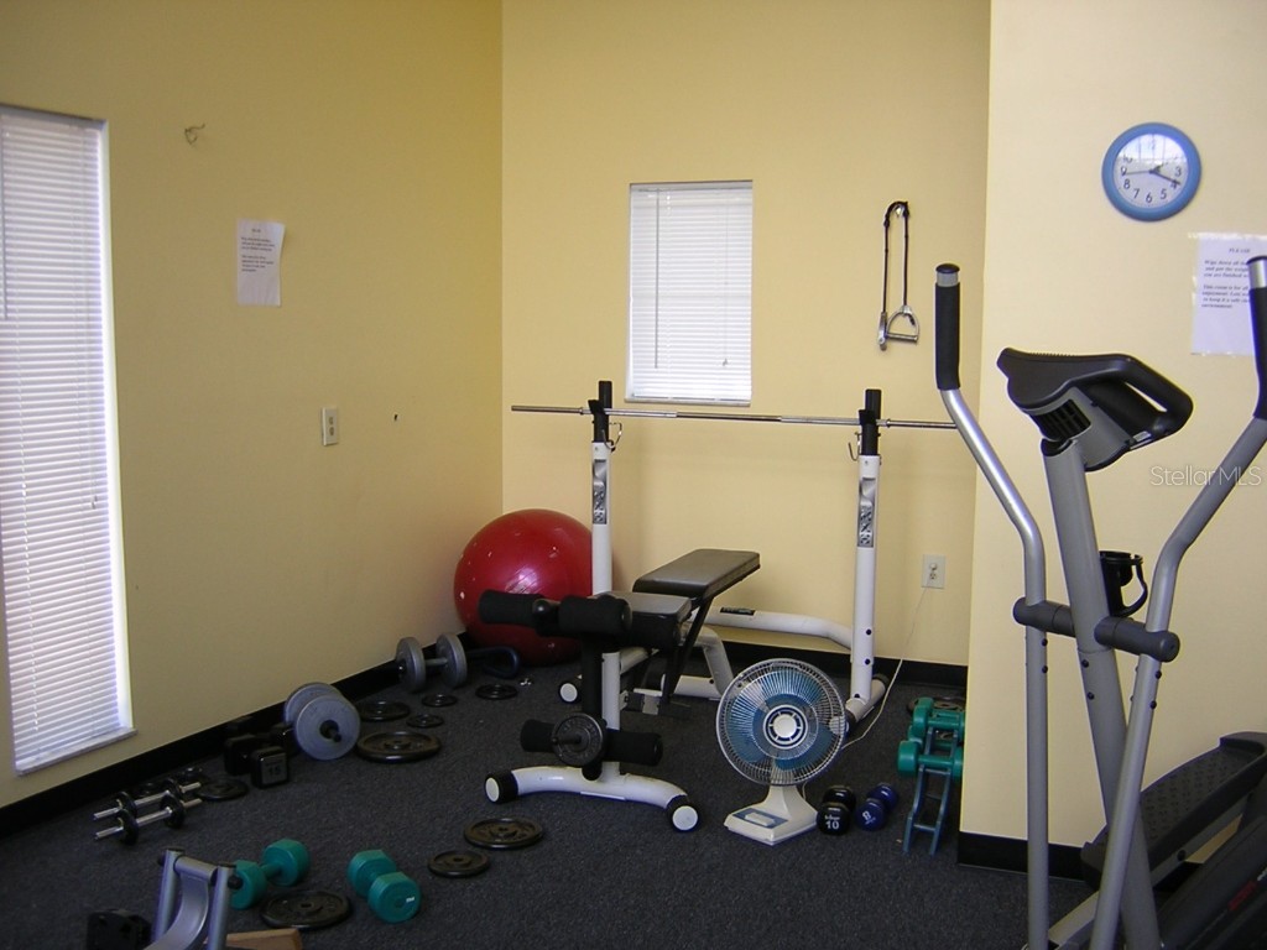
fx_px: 1318
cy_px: 475
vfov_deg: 39.7
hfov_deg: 51.4
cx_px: 634
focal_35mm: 36
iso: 100
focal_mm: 4.7
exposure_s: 1/50.8
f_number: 2.6
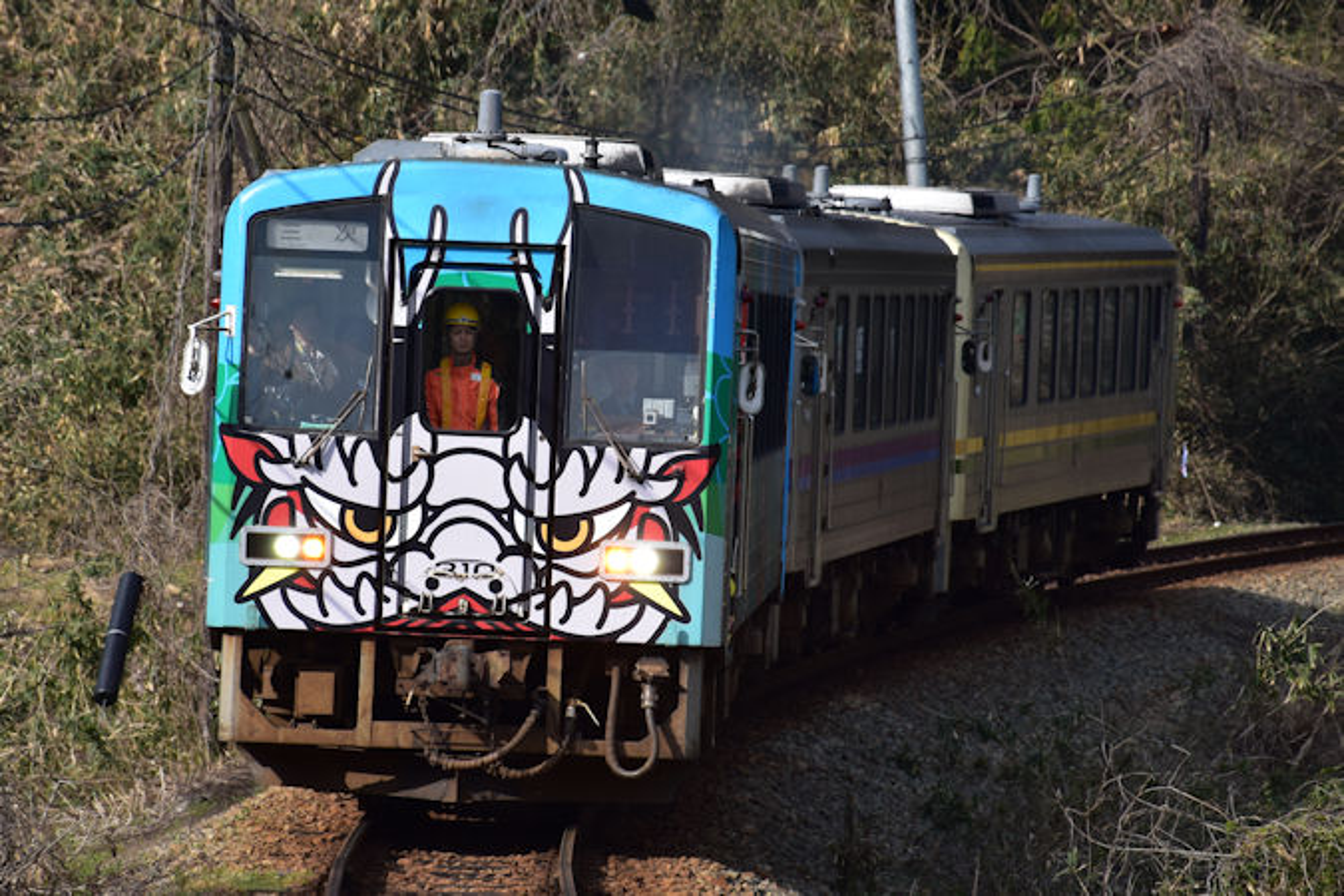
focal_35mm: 210
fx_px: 7839
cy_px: 448
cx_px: 672
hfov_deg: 9.8
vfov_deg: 6.5
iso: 200
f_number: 5.6
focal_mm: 140
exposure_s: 1/640
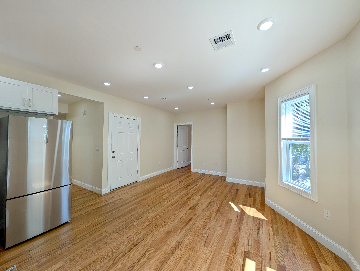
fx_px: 125
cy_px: 136
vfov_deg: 94.6
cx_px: 180
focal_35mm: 12
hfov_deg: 110.5
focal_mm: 2.23
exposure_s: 1/145
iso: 35
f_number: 1.95
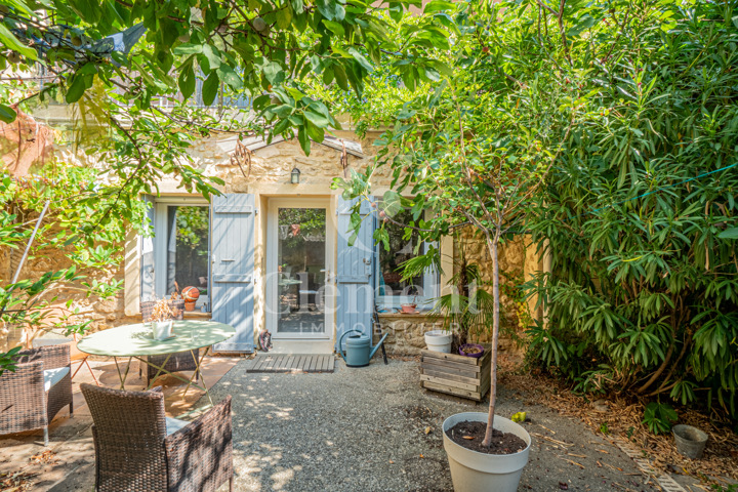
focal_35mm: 18
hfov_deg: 90.0
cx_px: 369
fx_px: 369
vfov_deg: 67.4
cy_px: 246
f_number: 18
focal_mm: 12
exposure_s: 1/50
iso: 100
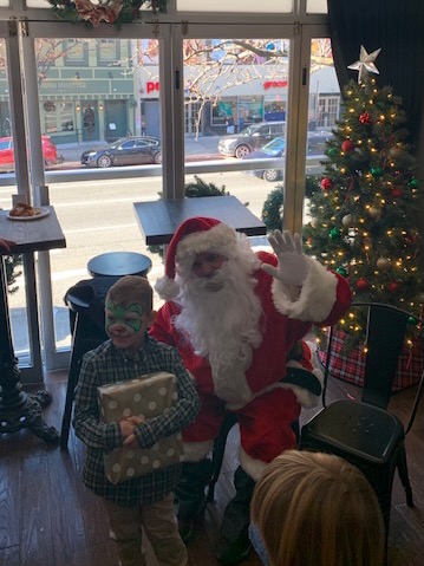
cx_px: 212
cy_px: 283
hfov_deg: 53.0
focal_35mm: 26
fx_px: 425
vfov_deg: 67.3
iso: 80
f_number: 1.8
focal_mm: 4.25
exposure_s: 1/120
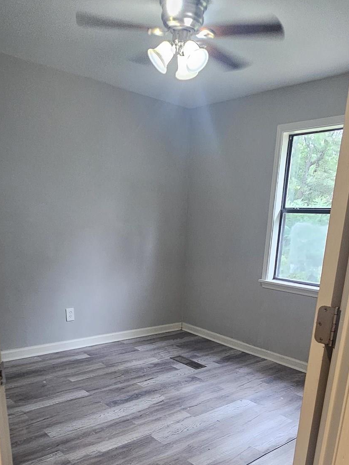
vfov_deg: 61.8
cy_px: 346
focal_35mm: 27
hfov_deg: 51.3
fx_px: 363
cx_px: 193
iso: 320
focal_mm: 2.2
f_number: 2.2
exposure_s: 1/60
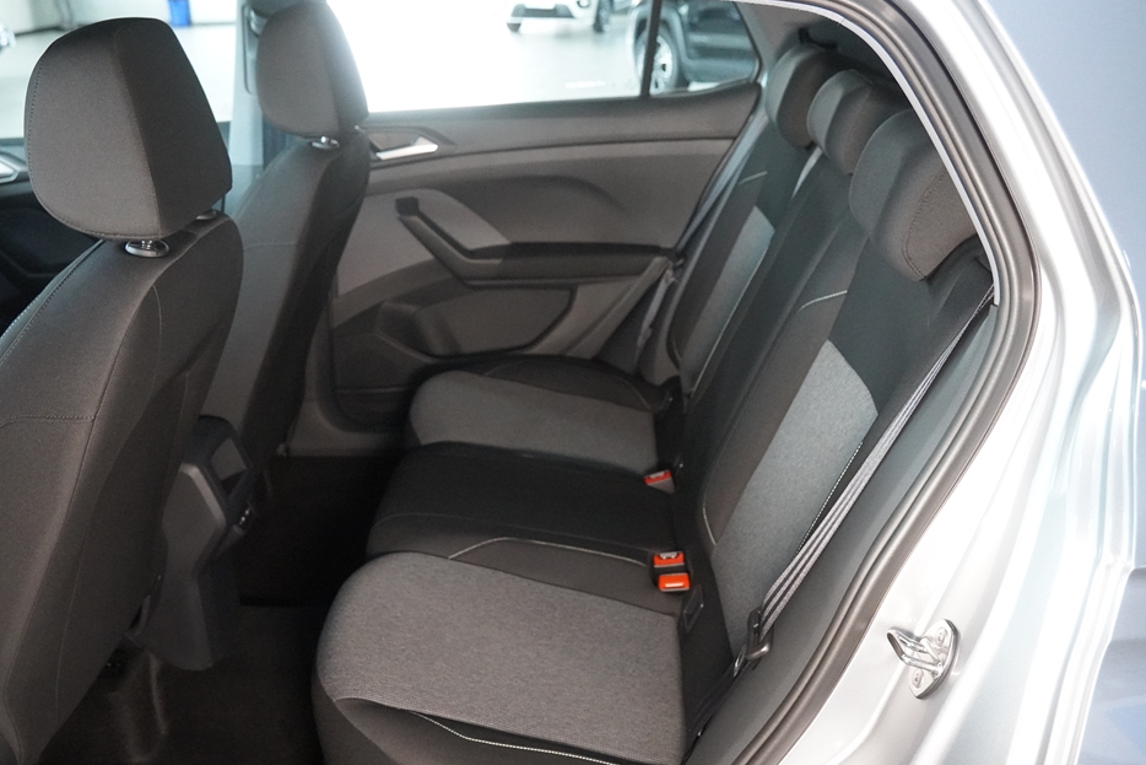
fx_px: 1100
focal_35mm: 35
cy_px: 396
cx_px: 524
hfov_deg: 55.0
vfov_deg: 38.3
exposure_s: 1/160
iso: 6400
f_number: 4
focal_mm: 21
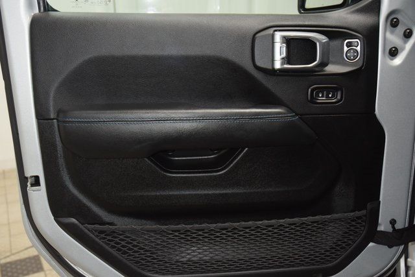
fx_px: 432
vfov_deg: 35.5
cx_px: 208
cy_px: 138
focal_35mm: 38
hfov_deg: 51.3
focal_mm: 25
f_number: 3.8
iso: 2000
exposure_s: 1/100
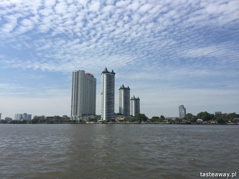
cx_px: 120
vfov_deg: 48.2
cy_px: 90
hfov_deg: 61.7
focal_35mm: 29
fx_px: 200
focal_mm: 4.15
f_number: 2.2
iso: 32
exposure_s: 1/3597
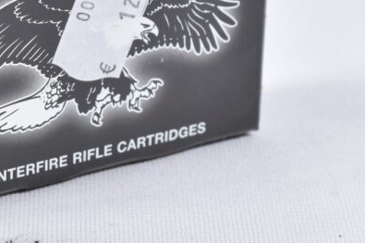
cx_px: 33
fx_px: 2539
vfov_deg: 5.5
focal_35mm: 251
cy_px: 47
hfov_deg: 8.2
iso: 640
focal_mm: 55
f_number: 5.6
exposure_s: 1/50
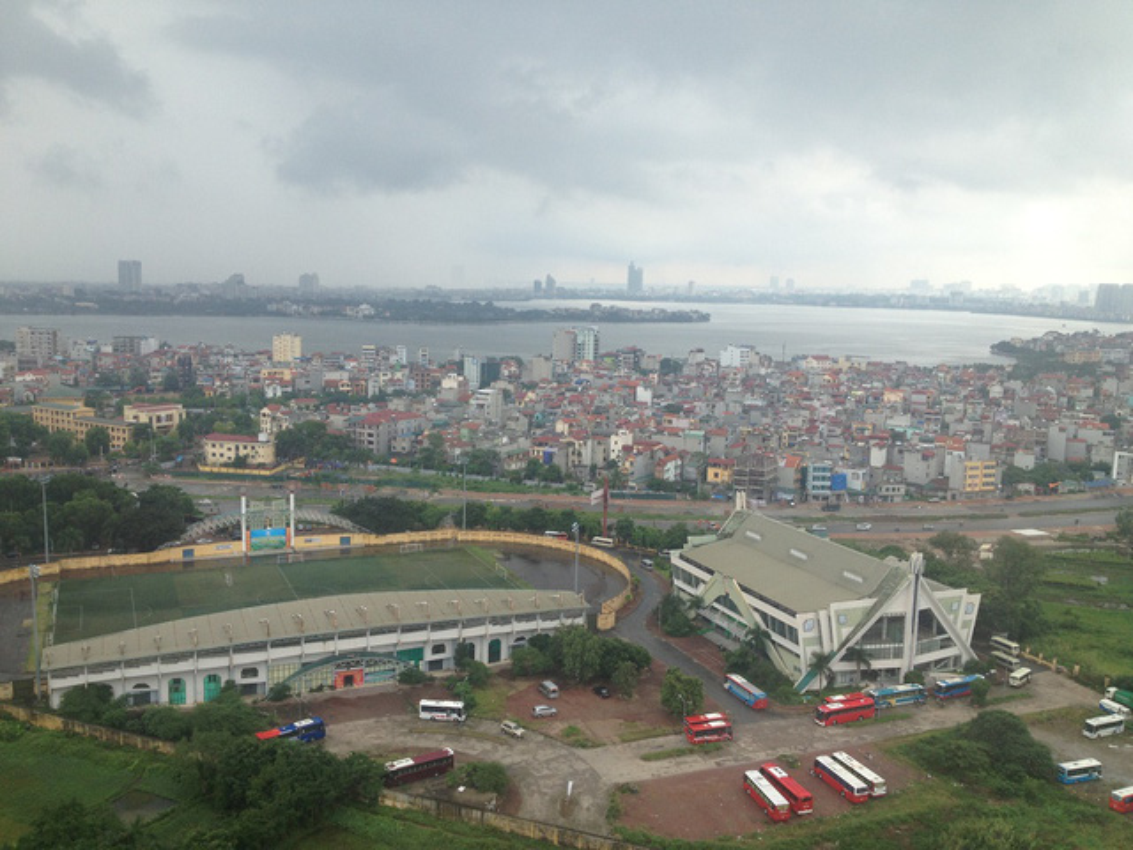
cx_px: 566
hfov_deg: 52.6
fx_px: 1146
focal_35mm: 35
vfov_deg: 40.7
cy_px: 425
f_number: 2.4
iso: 50
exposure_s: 1/460
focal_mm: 4.28
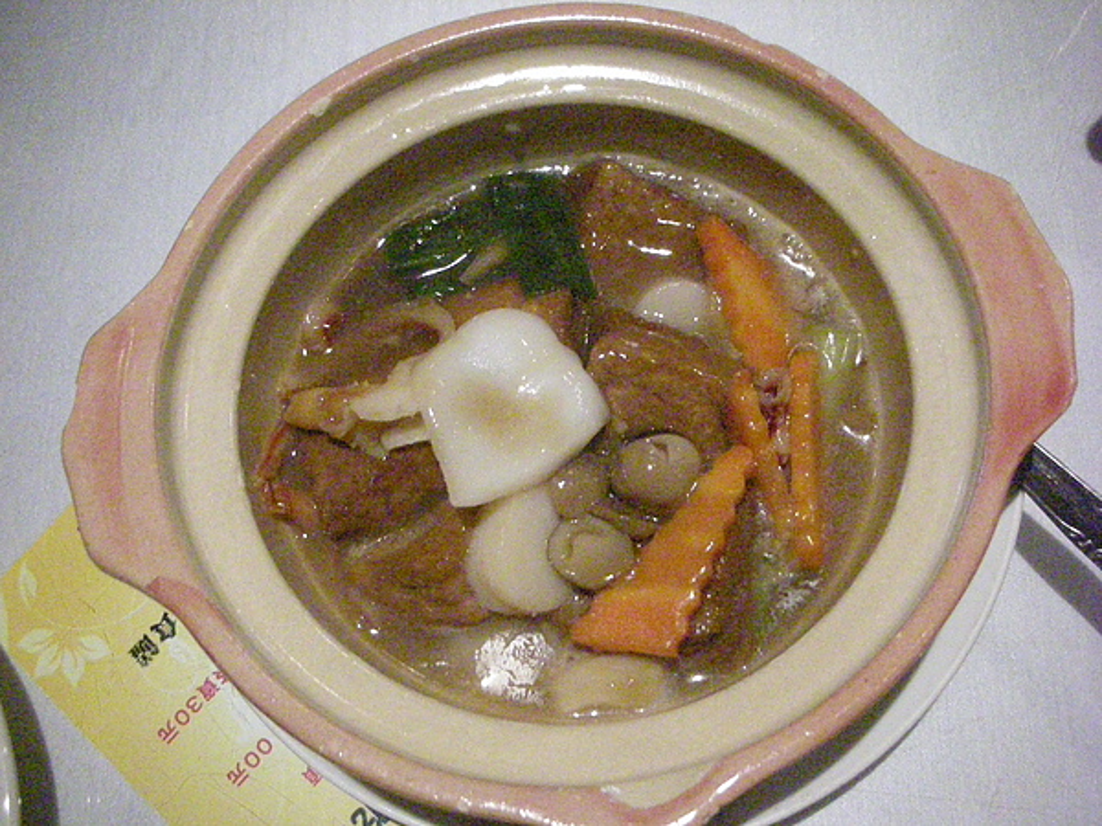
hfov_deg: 52.6
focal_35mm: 35
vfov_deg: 40.7
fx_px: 1114
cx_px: 551
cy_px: 413
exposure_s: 1/67.8
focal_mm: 5.8
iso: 1600
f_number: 2.8
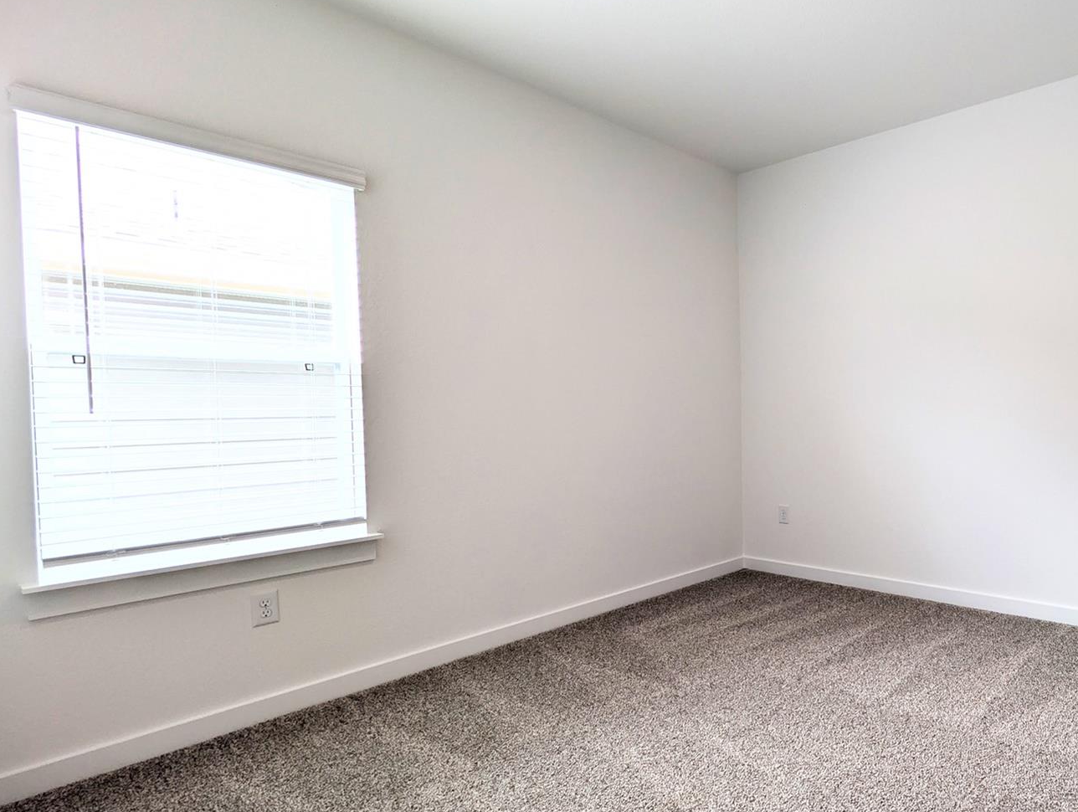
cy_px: 417
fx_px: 593
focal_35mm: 19
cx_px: 809
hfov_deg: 78.2
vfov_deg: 68.8
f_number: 1.7
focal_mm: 2.02
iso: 55
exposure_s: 1/186
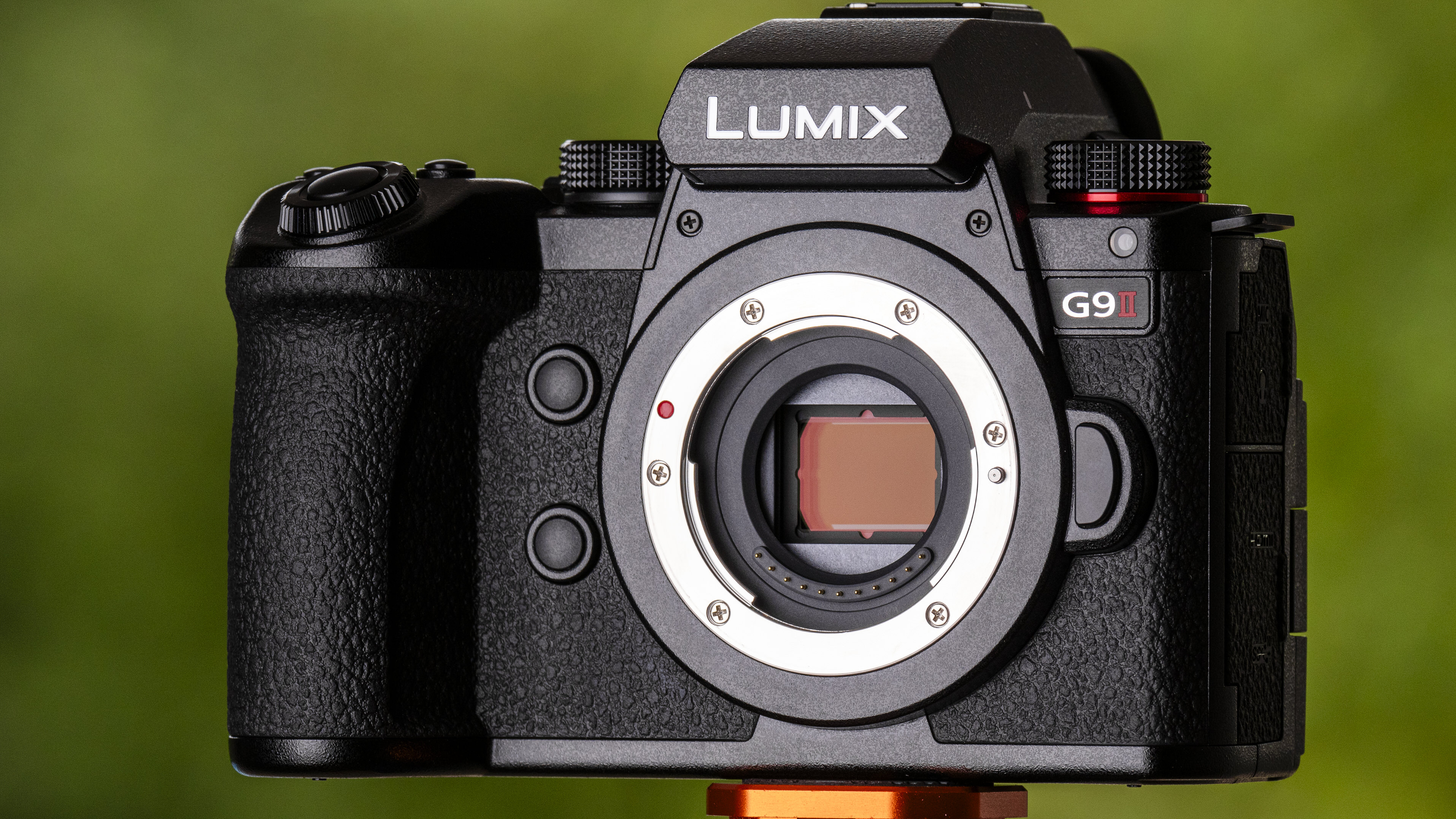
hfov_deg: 4.9
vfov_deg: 2.8
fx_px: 16872
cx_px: 727
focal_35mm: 437
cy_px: 426
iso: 400
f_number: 8
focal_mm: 200
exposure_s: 1/250
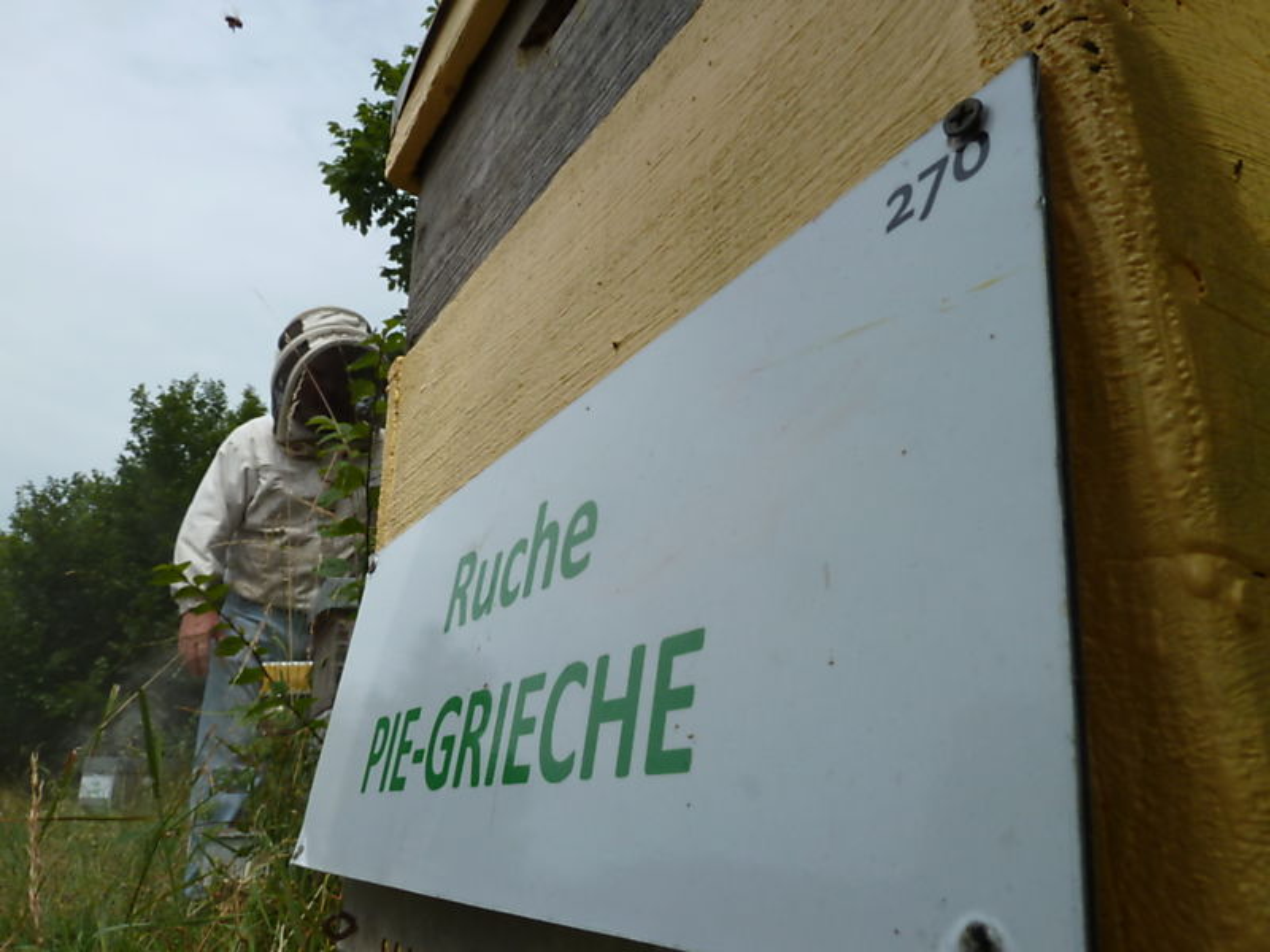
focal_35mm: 25
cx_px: 635
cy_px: 476
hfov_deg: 69.4
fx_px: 917
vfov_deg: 54.9
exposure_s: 1/500
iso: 80
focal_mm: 4.1
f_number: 5.6
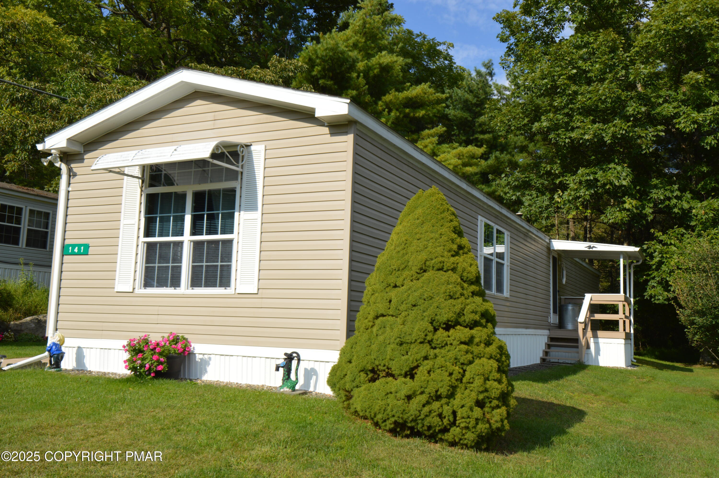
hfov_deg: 57.3
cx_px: 360
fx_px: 658
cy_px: 239
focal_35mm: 33
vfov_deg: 39.9
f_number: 9
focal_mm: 22
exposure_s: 1/200
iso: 100
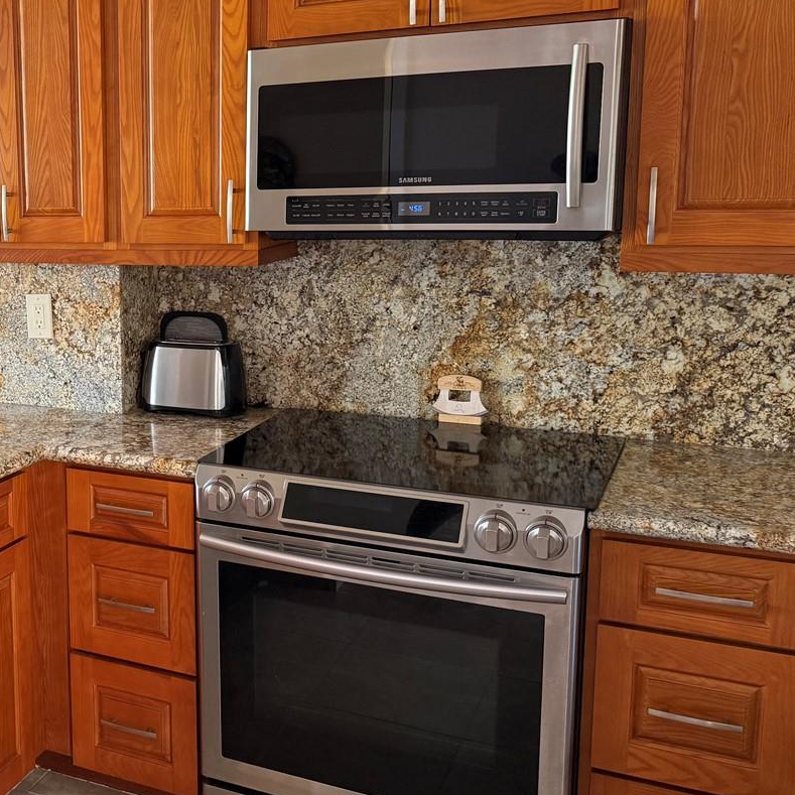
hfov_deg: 36.2
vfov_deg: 39.1
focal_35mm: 43
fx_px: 1117
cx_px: 46
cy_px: 355
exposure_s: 1/78
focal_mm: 6.76
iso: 200
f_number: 1.78
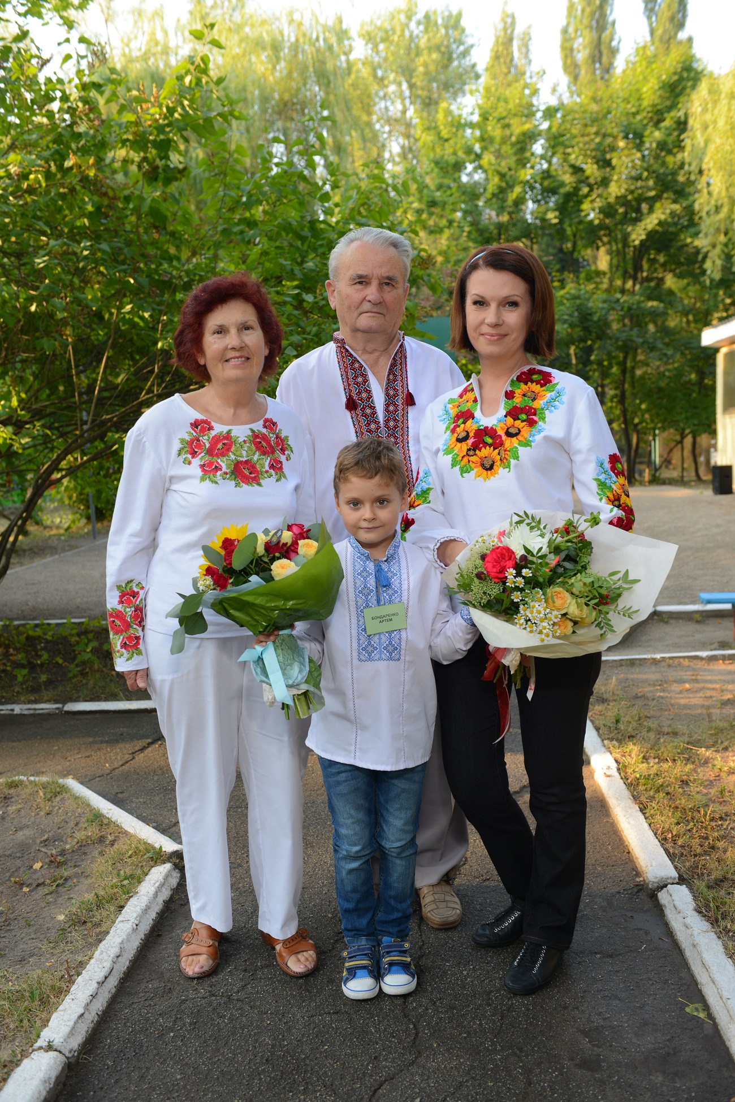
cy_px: 551
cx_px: 368
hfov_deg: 37.9
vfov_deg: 54.4
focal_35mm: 35
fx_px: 1072
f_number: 5
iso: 250
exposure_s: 1/200
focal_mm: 35
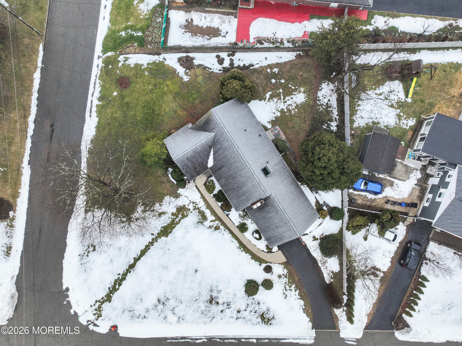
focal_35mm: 24
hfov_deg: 71.6
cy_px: 173
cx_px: 231
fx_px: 320
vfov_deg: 56.8
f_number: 2.8
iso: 140
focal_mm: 12.29
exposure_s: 1/160
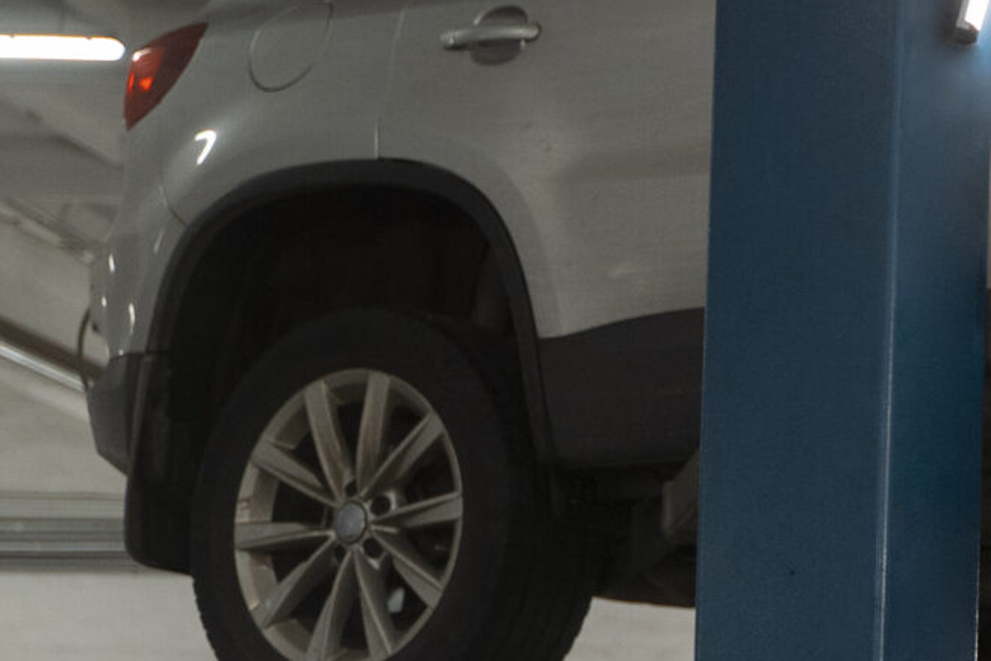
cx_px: 1850
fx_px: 3442
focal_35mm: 125
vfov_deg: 10.8
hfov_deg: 14.2
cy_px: 715
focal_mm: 32
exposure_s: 1/160
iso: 1250
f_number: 2.8
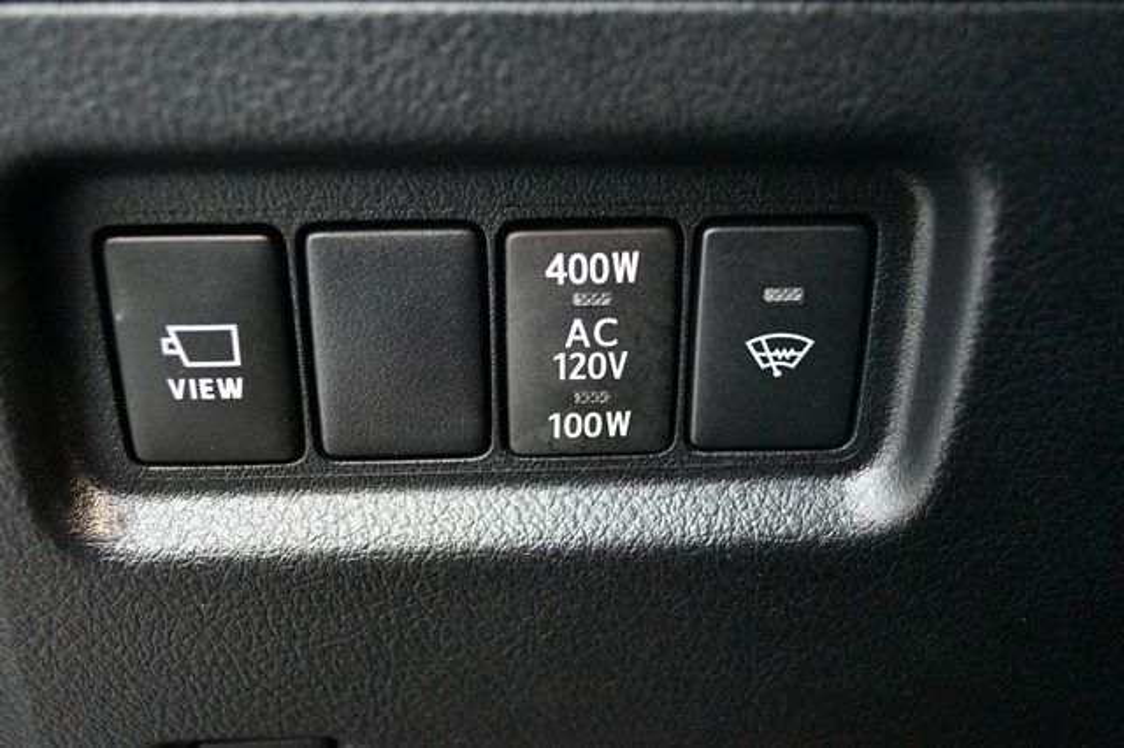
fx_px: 1342
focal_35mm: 43
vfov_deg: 31.2
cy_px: 374
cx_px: 562
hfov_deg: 45.5
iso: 12800
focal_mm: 29
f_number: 4.5
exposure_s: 1/50
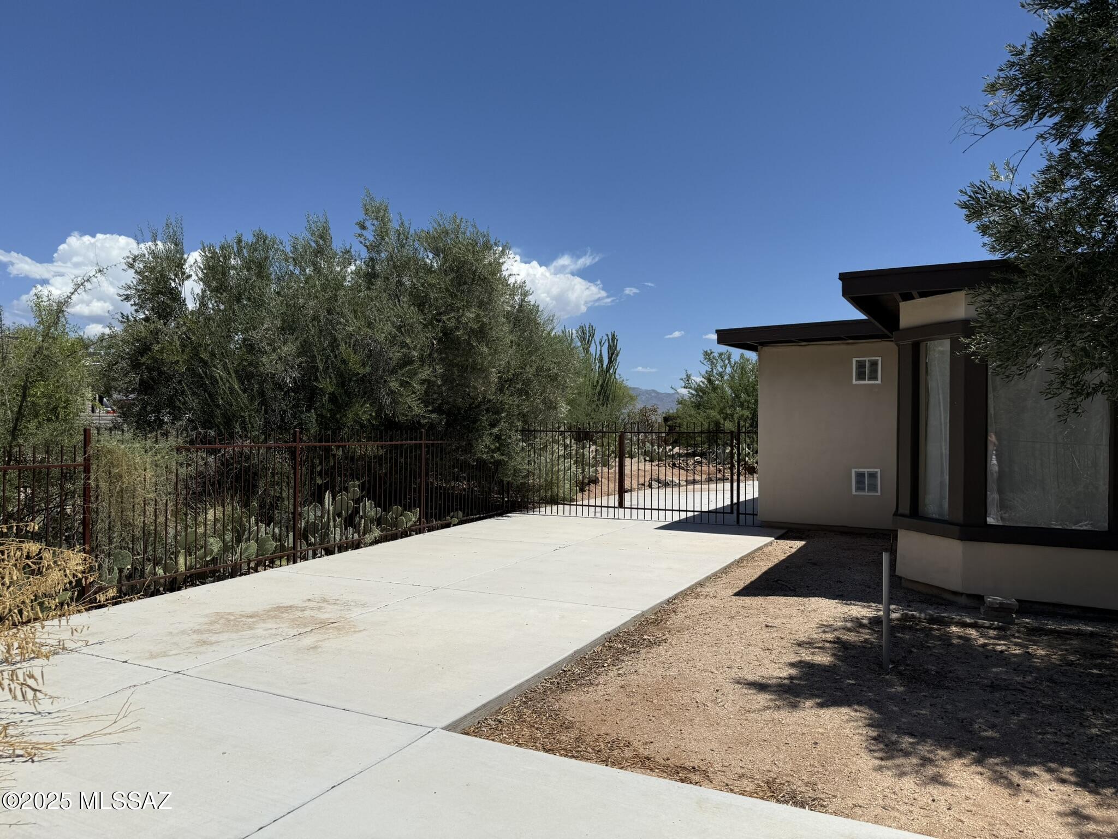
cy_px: 420
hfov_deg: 71.6
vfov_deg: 56.8
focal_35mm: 24
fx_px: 775
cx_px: 559
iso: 80
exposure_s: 1/9091
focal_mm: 6.76
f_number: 1.78
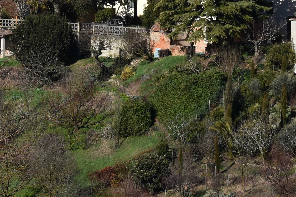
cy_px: -14
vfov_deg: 5.6
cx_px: -56
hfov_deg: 8.3
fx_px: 2027
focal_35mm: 246
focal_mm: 55
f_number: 13
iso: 100
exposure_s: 1/200
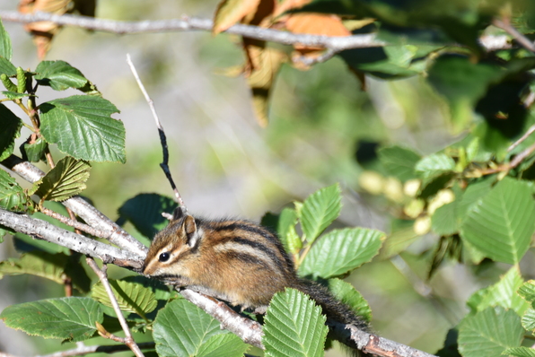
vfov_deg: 2.1
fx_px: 9575
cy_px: 252
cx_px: 220
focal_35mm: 644
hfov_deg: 3.2
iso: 280
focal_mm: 300
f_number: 5.6
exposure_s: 1/640
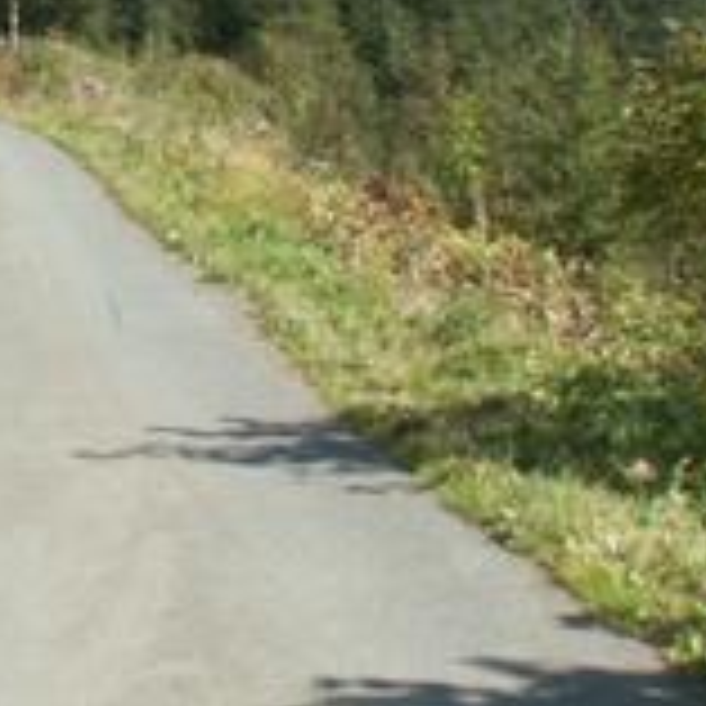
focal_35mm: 126
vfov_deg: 13.5
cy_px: -117
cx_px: -94
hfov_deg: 13.5
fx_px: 2907
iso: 50
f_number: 5.6
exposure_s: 1/125
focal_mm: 5.86
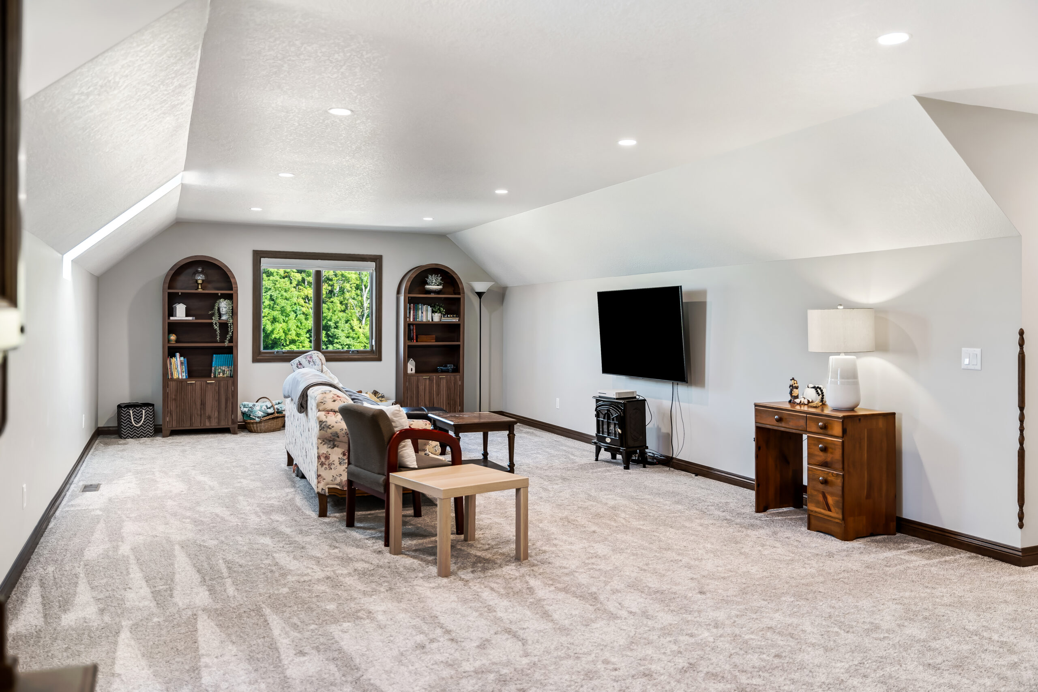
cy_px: 346
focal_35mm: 29
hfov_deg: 64.4
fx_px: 825
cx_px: 519
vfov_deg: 45.5
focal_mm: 28.6
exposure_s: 1/2
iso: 100
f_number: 2.8
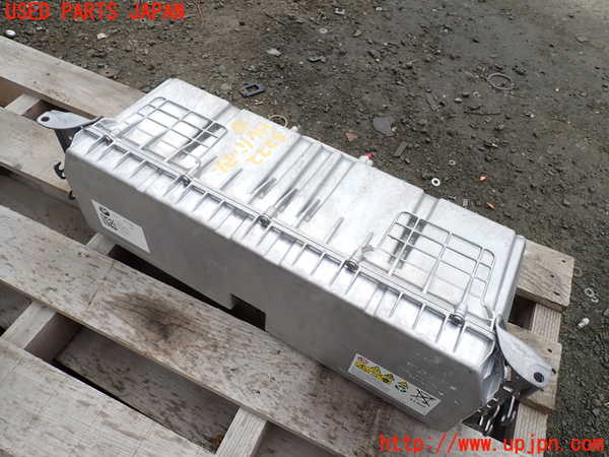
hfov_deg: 69.4
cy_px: 228
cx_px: 304
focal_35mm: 25
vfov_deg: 54.9
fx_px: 440
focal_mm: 4.5
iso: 100
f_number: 2.8
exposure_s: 1/800
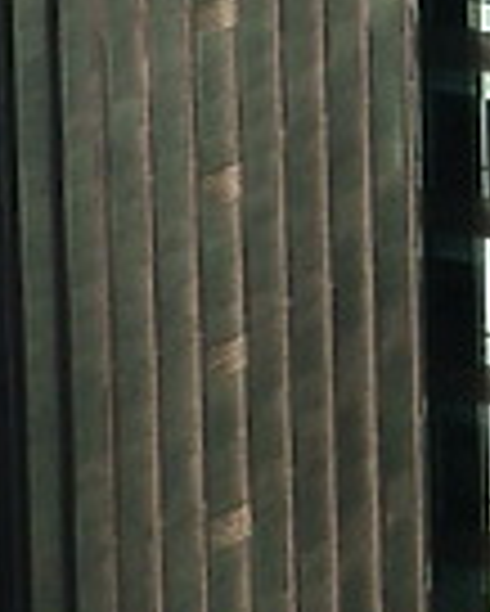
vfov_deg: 2.2
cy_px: -680
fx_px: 15880
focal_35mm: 877
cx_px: 717
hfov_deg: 1.8
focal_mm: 27.69
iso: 64
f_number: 8
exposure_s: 1/180
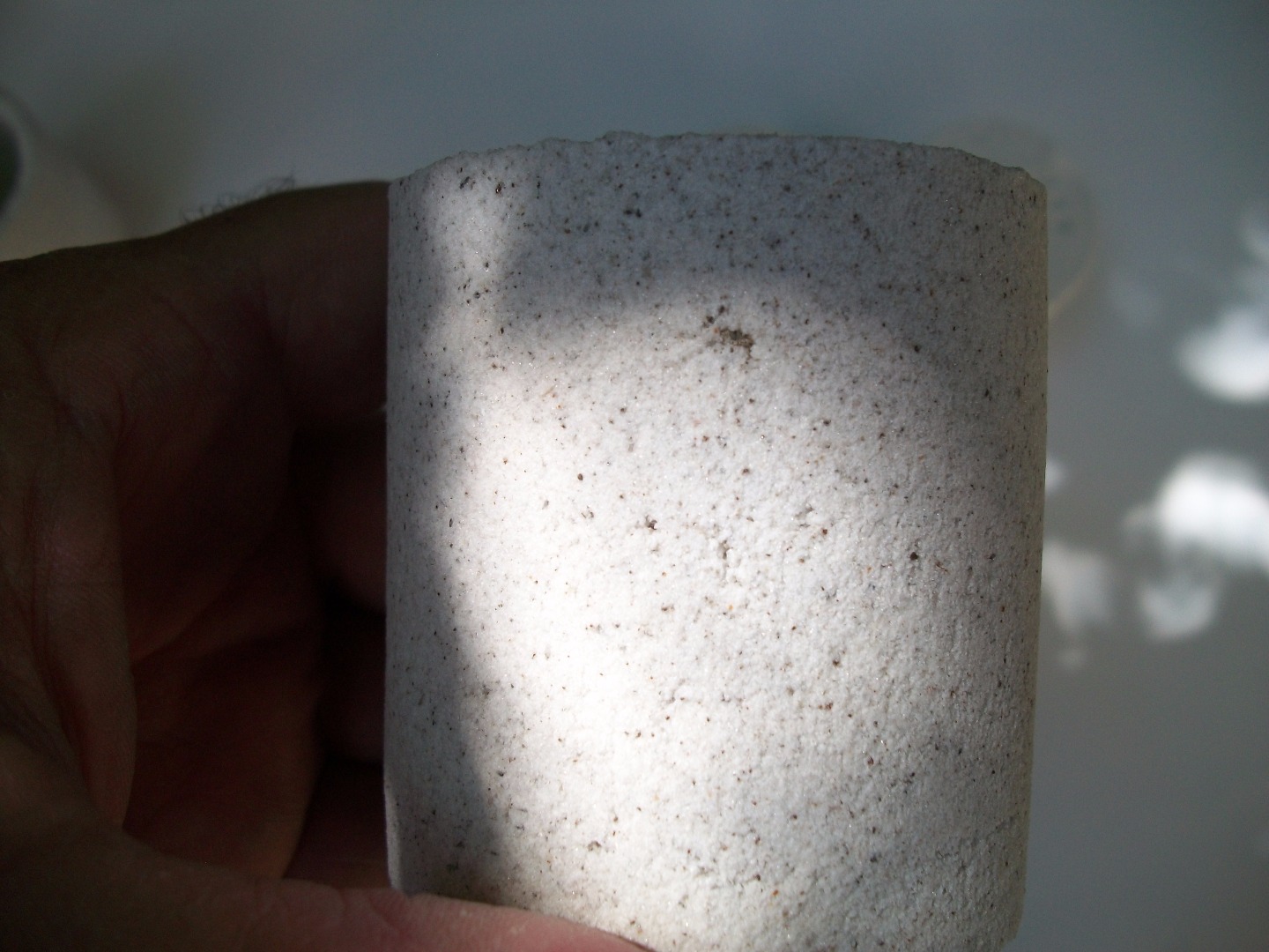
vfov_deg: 44.2
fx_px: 1173
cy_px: 476
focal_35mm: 32
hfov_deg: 56.8
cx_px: 634
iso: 80
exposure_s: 1/250
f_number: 2.9
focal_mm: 5.7
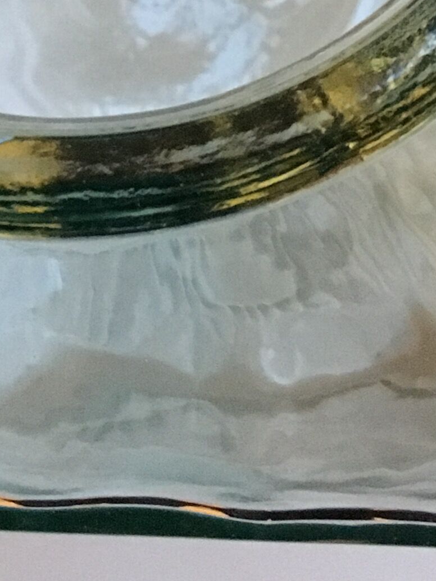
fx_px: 1898
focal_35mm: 113
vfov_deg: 15.4
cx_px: 148
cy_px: -413
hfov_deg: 13.1
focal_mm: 4.15
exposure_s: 1/17
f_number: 2.2
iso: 320
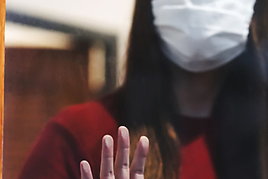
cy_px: 159
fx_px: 1192
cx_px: 191
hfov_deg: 12.8
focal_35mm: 160
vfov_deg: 8.6
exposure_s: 1/125
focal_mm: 85
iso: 3200
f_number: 2.8
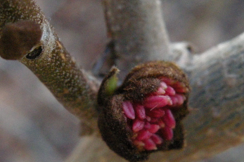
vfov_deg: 25.0
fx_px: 366
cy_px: 92
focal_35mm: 54
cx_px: 139
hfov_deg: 36.8
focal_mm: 7.5
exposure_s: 1/118
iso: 400
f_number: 4.3
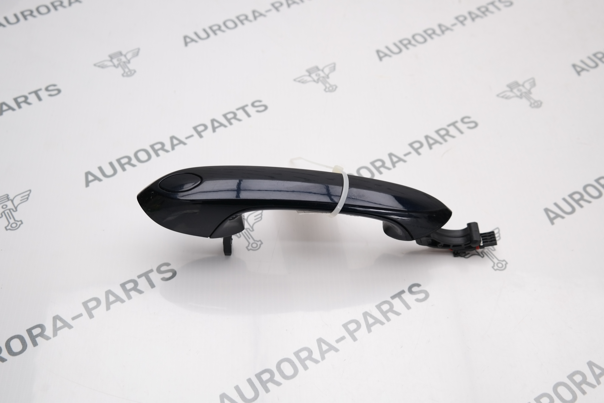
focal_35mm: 44
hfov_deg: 44.5
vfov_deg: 30.5
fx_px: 738
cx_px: 302
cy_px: 202
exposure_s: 1/100
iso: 100
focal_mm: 29
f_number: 4
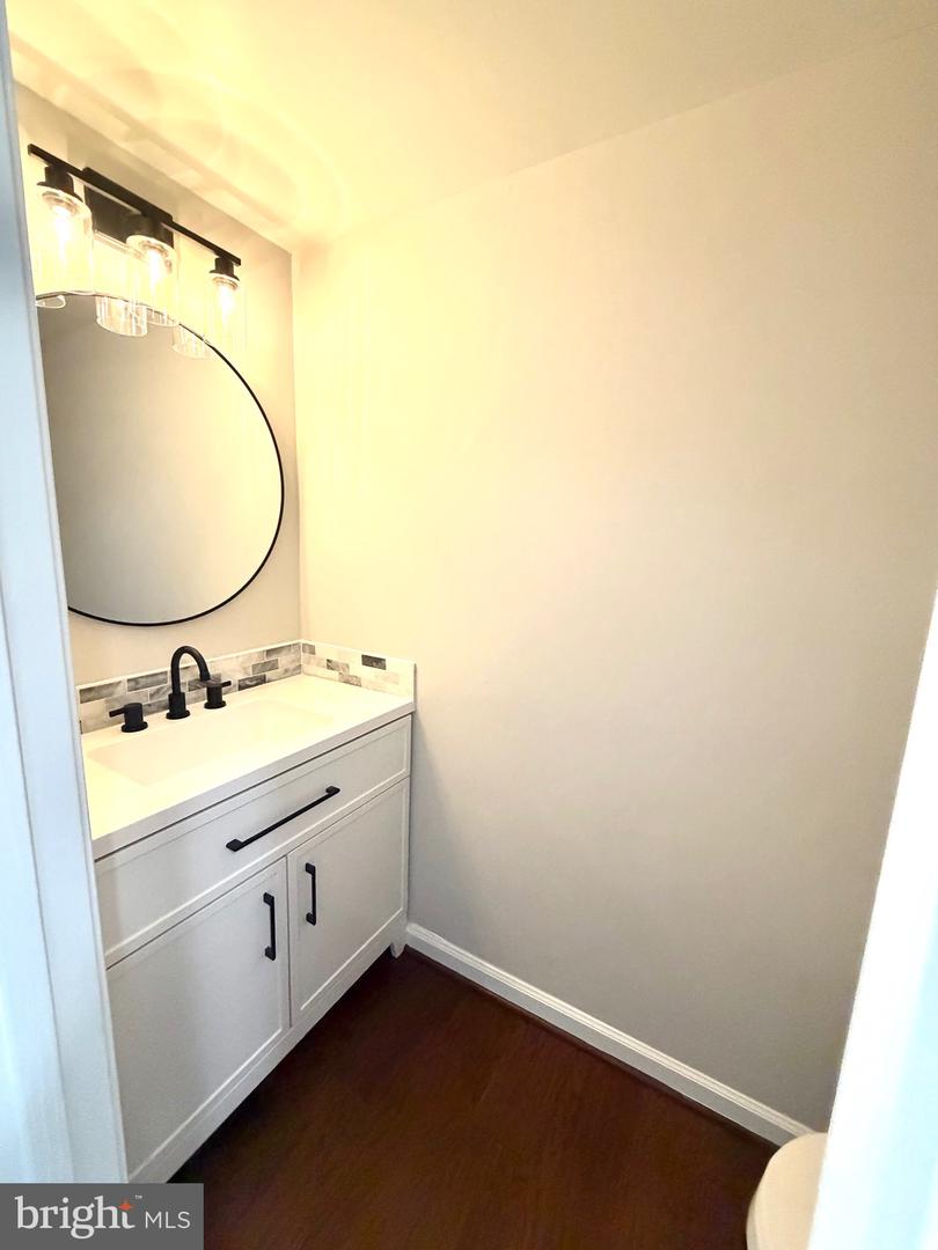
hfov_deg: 85.7
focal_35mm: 14
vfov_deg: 102.1
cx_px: 469
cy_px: 625
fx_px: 506
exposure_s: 1/60
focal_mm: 2.22
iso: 640
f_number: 2.2
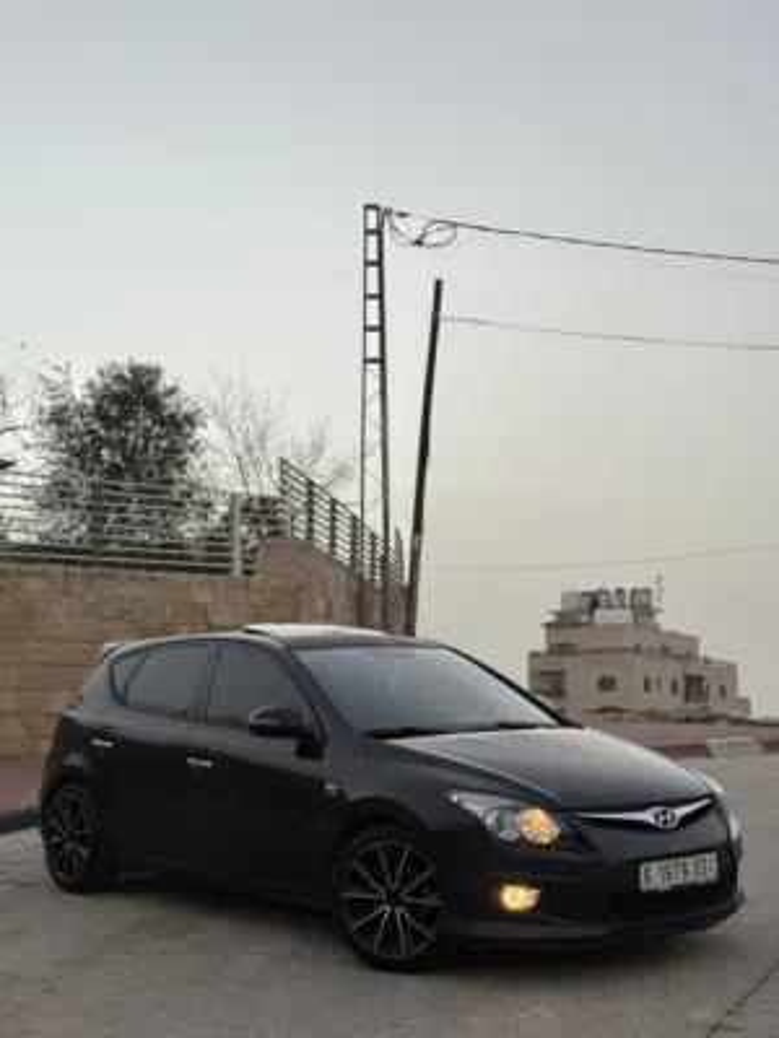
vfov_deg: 39.7
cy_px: 519
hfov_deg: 30.3
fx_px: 1440
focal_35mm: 48
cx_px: 390
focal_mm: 6.86
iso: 80
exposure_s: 1/229
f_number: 1.78
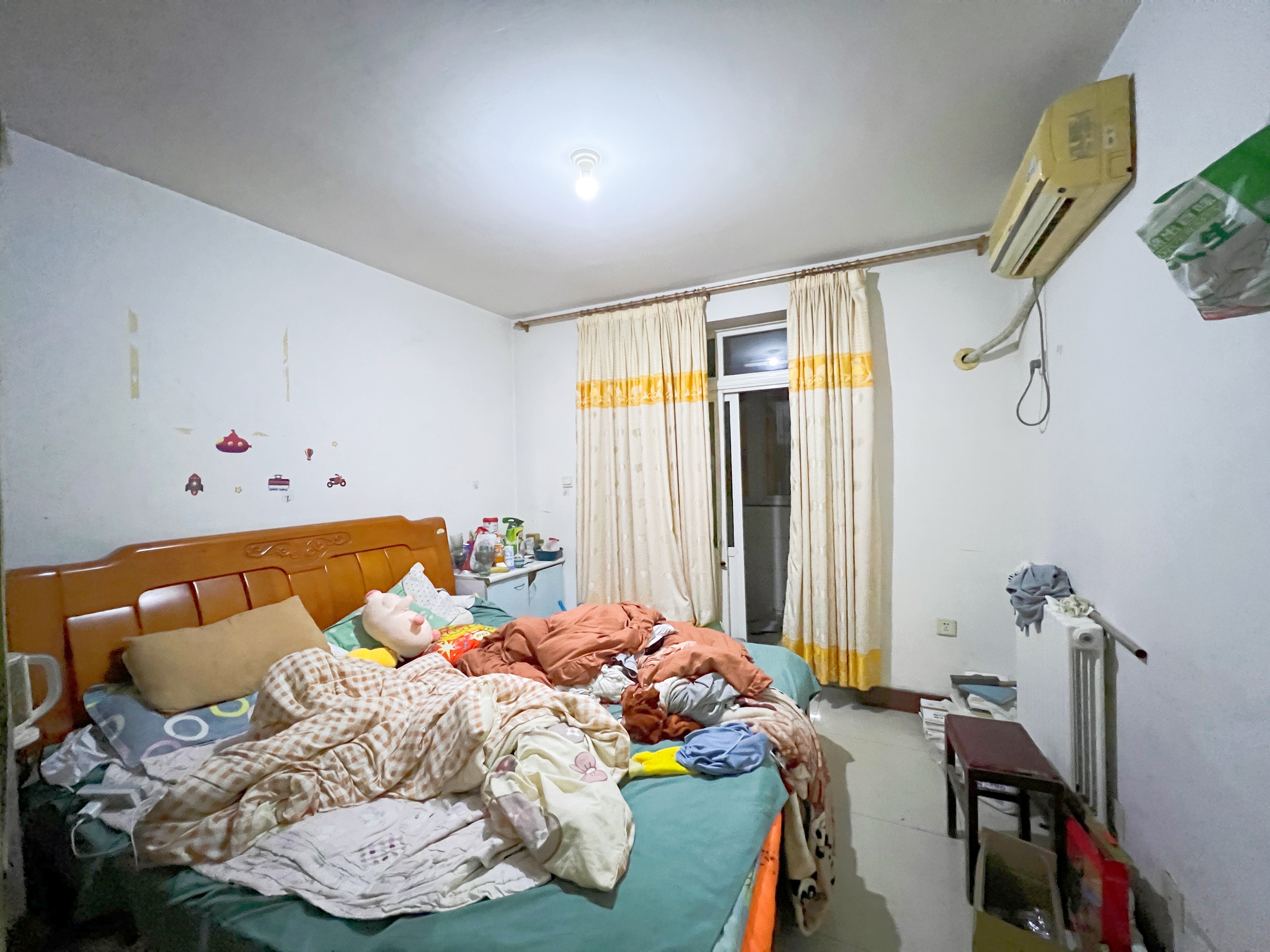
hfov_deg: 106.2
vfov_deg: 89.9
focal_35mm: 13
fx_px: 477
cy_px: 476
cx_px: 635
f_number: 1.8
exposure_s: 1/45
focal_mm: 1.57
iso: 1000
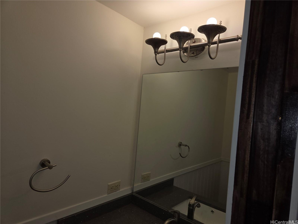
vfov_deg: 58.9
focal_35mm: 23
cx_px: 149
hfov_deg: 73.9
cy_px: 112
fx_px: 198
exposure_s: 1/146
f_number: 1.8
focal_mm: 5.4
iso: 25
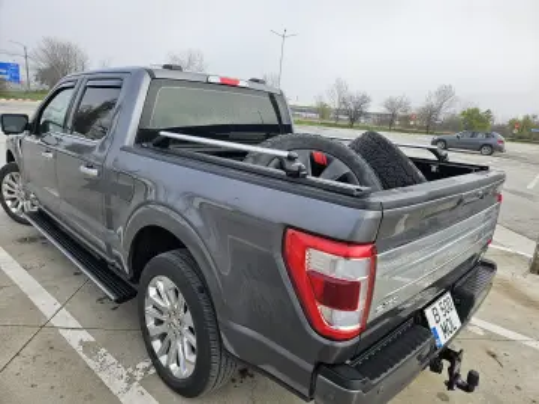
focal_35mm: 23
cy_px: 202
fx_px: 358
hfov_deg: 73.9
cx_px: 270
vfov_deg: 58.9
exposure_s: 1/563
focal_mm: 5.4
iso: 25
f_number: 1.8
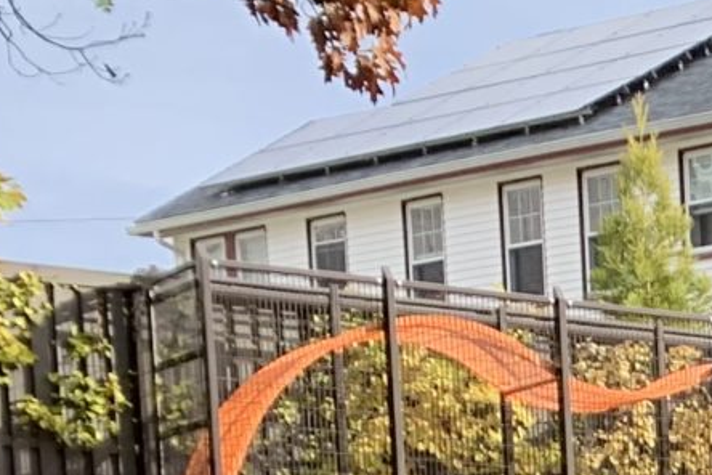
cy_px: 1207
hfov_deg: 10.3
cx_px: 2003
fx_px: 3085
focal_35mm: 156
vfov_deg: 8.0
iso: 25
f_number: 1.8
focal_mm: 4.25
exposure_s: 1/343
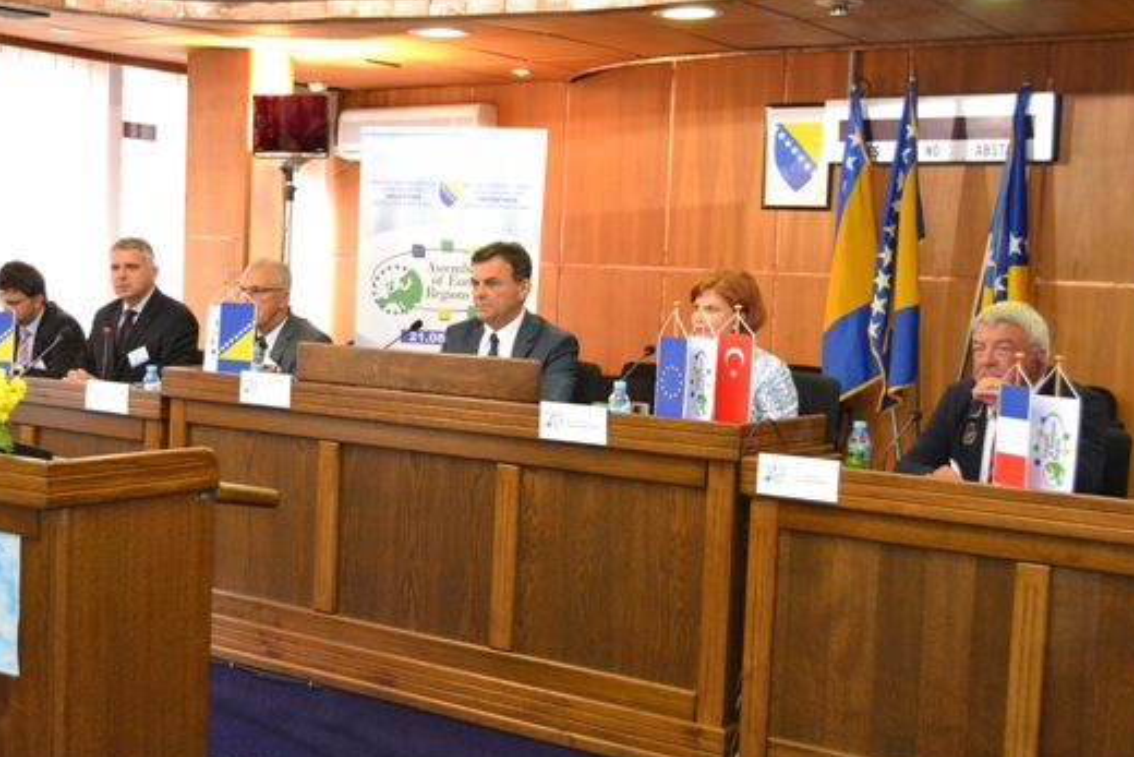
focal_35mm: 48
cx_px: 465
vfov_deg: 28.1
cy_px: 378
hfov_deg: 41.0
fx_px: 1512
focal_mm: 26
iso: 2200
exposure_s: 1/60
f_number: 4.2
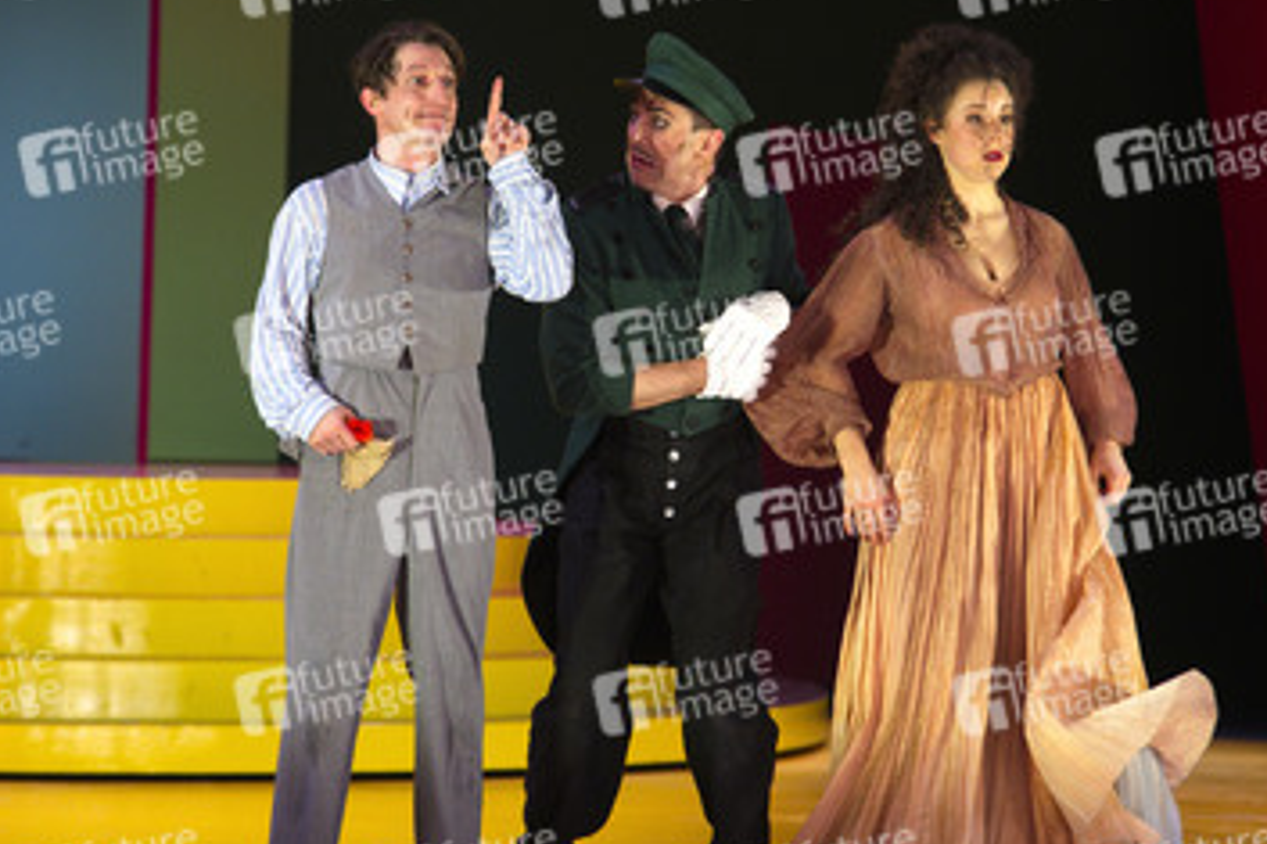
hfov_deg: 9.5
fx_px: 7633
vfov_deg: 6.3
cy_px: 424
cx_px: 734
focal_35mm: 217
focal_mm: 170
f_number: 5
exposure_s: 1/250
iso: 1600
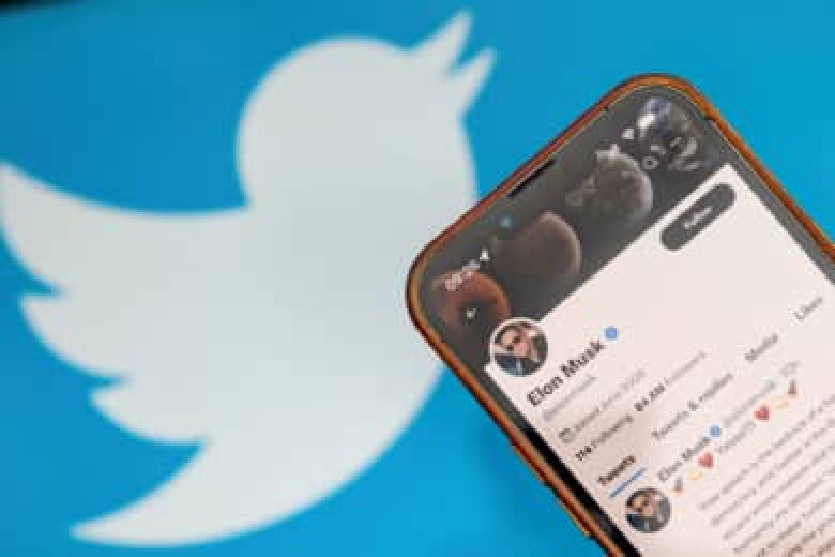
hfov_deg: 17.1
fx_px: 2783
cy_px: 278
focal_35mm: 120
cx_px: 418
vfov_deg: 11.4
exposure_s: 1/80
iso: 200
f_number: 6.3
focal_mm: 120
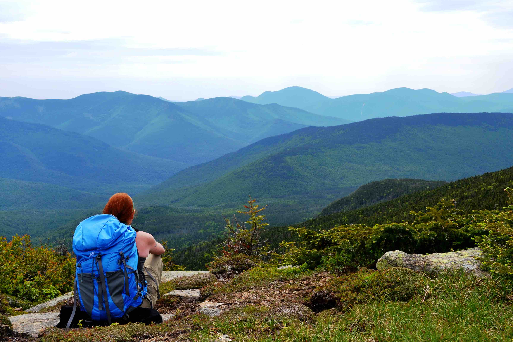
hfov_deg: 49.6
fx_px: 556
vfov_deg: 34.2
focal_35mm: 39
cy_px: 171
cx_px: 256
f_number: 8
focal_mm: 26
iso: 100
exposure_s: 1/200
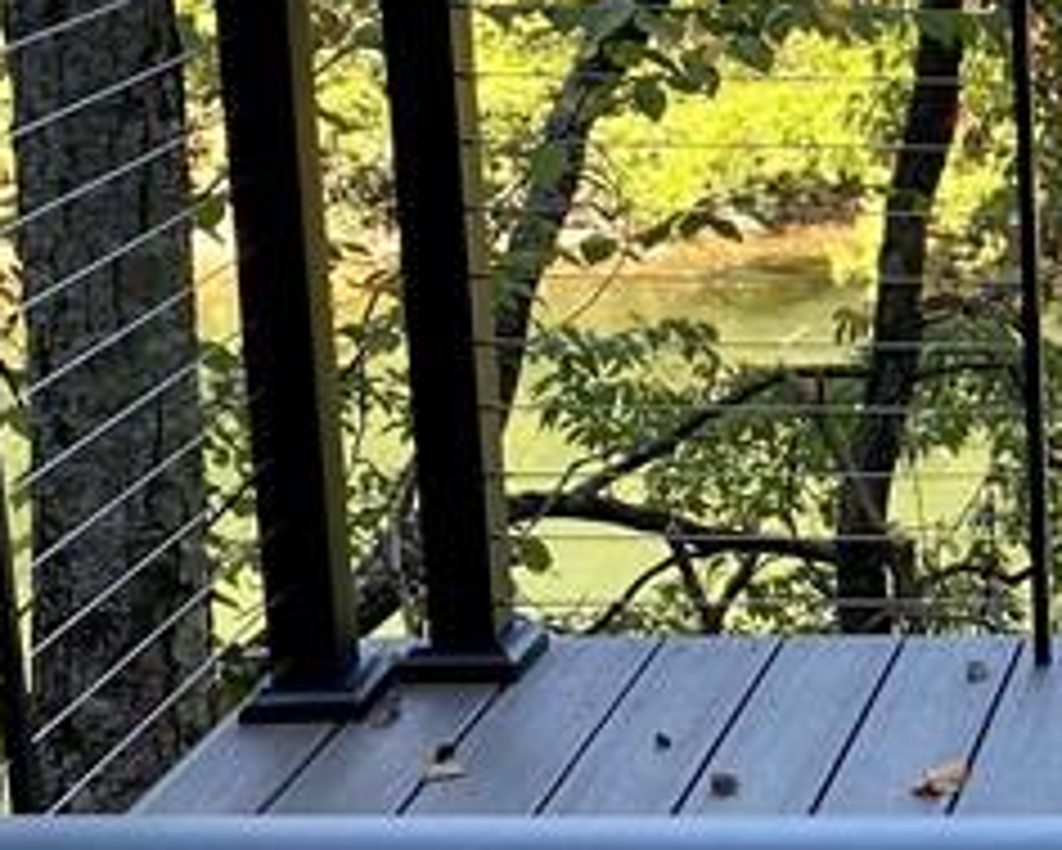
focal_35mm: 110
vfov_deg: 14.0
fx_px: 3459
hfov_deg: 15.7
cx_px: 1714
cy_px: 369
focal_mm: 4.25
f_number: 1.8
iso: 32
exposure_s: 1/290
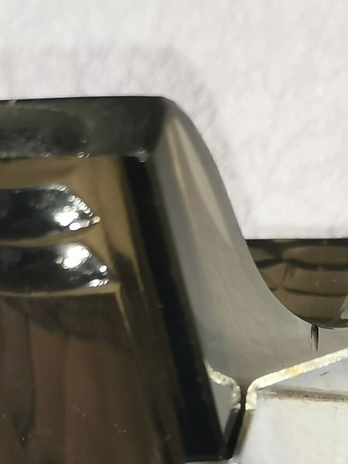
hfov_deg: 13.0
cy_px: 386
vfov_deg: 17.1
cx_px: 212
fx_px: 1528
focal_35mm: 114
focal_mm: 5.58
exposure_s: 1/33.3
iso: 320
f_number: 1.8
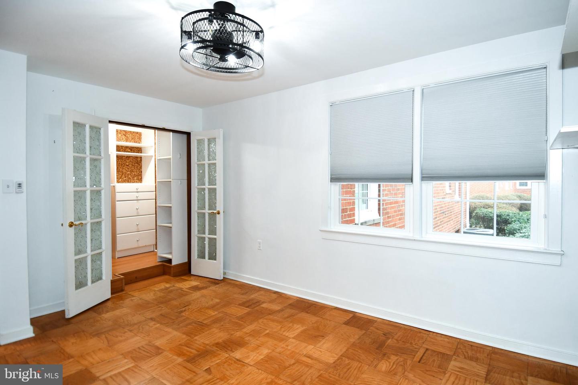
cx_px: 289
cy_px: 192
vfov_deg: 67.4
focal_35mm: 18
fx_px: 289
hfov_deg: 90.0
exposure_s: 1/60
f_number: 4
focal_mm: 12
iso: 400
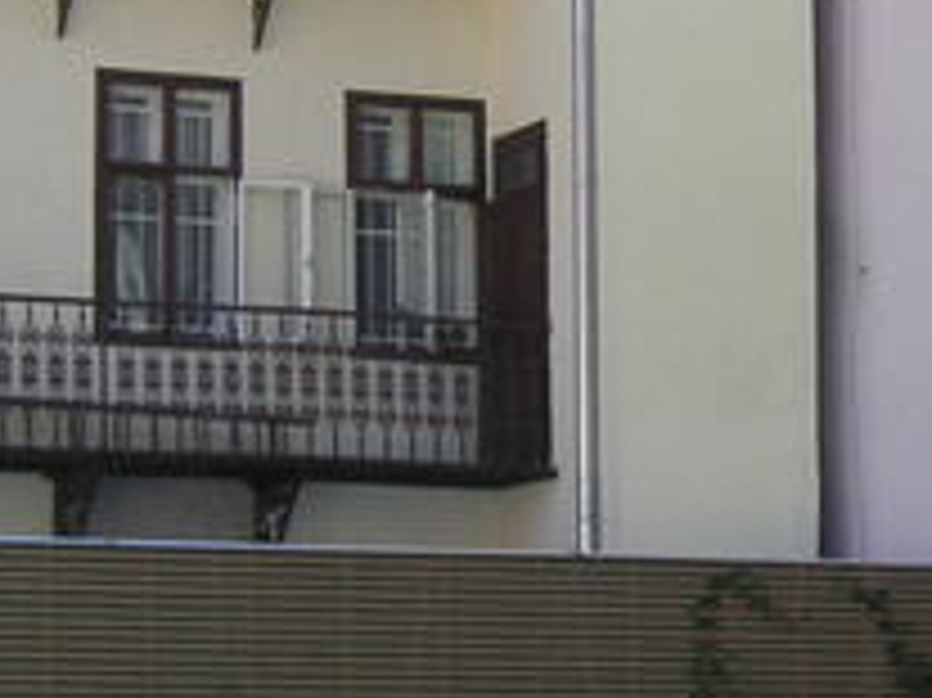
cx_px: 824
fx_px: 5193
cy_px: 279
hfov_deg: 10.2
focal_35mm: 193
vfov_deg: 7.7
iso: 50
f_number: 3.4
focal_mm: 8.4
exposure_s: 1/350
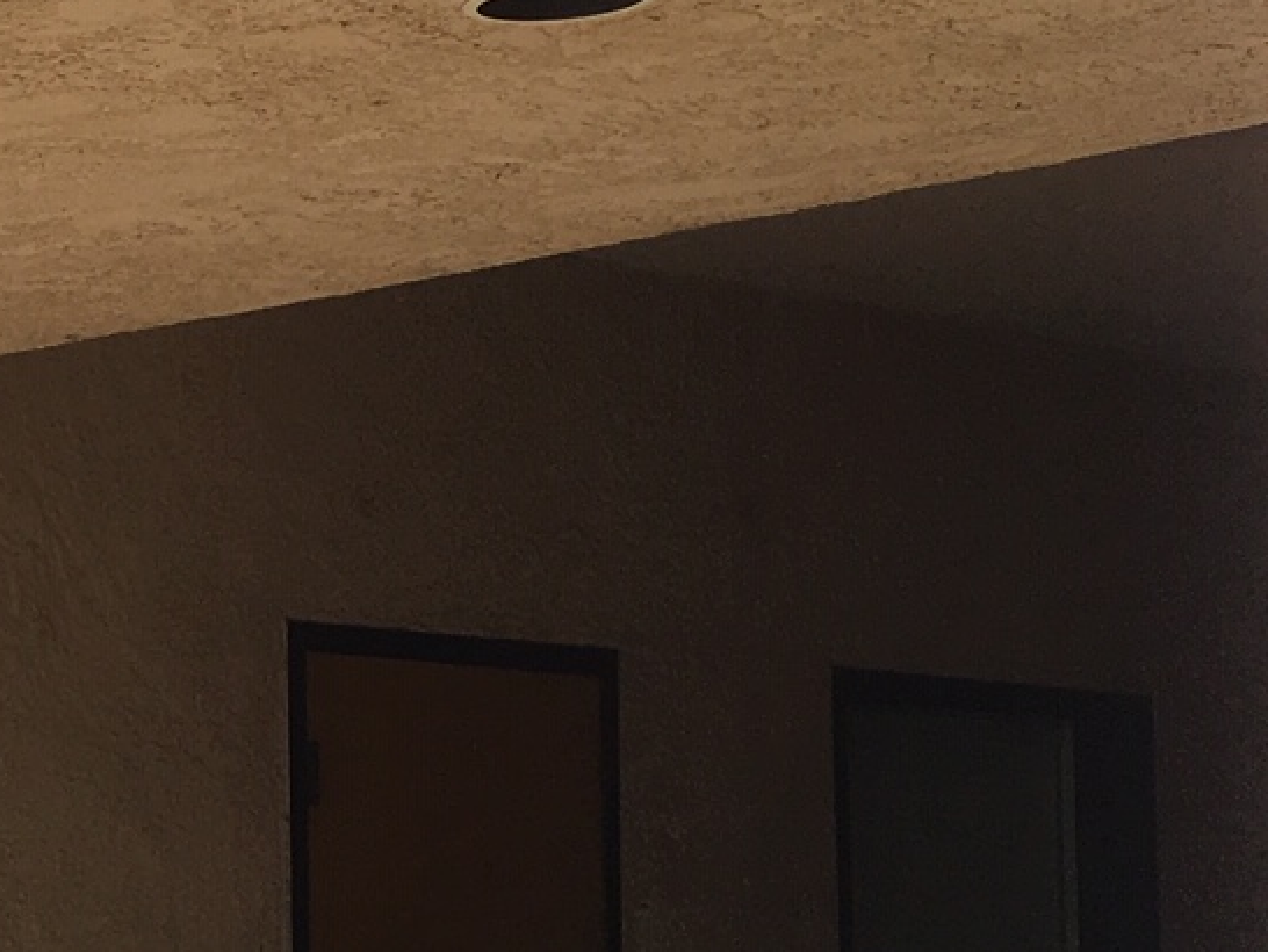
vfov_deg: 13.8
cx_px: -999
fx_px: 3921
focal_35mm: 107
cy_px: 762
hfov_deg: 15.7
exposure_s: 1/864
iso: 25
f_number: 2.2
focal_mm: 4.15
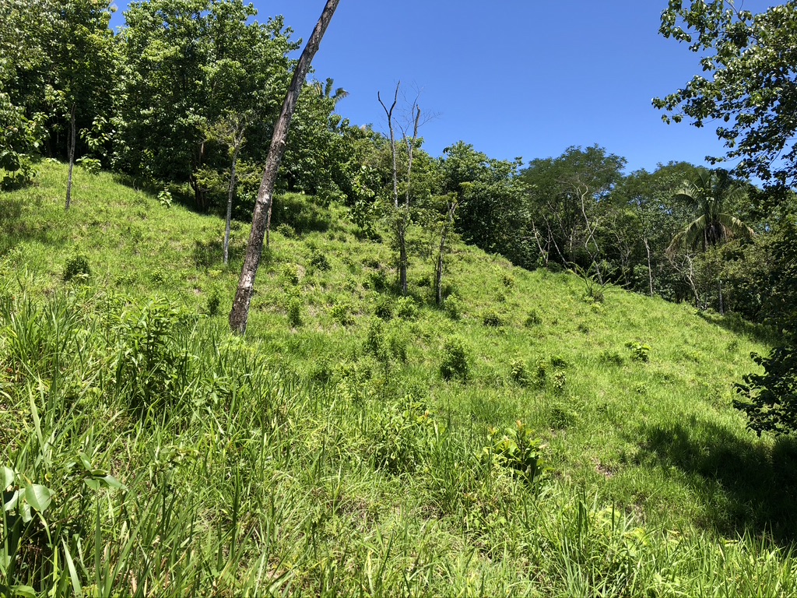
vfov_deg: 49.7
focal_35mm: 28
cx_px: 398
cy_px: 299
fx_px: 645
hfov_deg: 63.4
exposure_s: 1/1066
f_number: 1.8
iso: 20
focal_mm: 4
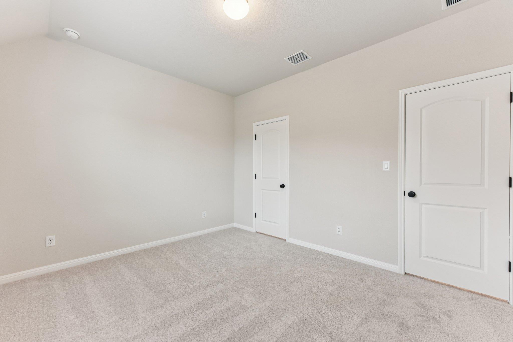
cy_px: 171
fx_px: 200
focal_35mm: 14
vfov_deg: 81.2
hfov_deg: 104.2
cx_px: 256
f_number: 8
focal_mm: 14
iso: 320
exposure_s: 1/15
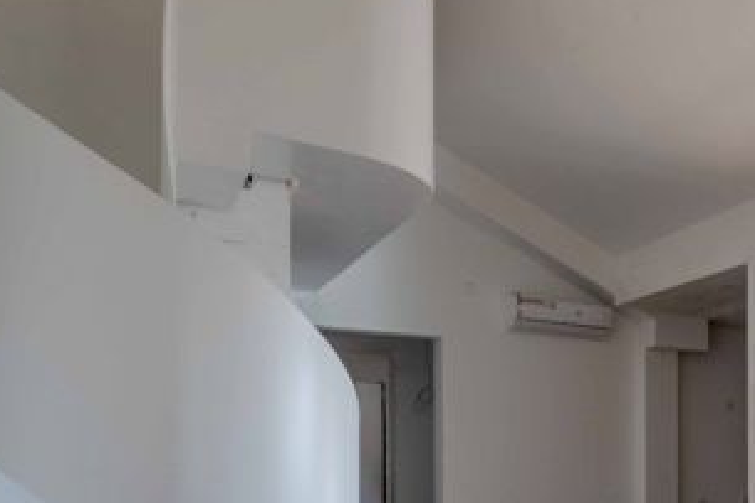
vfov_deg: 33.6
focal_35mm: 37
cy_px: 471
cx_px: 759
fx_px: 776
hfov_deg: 44.1
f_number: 10
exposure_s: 1/60
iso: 200
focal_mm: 16
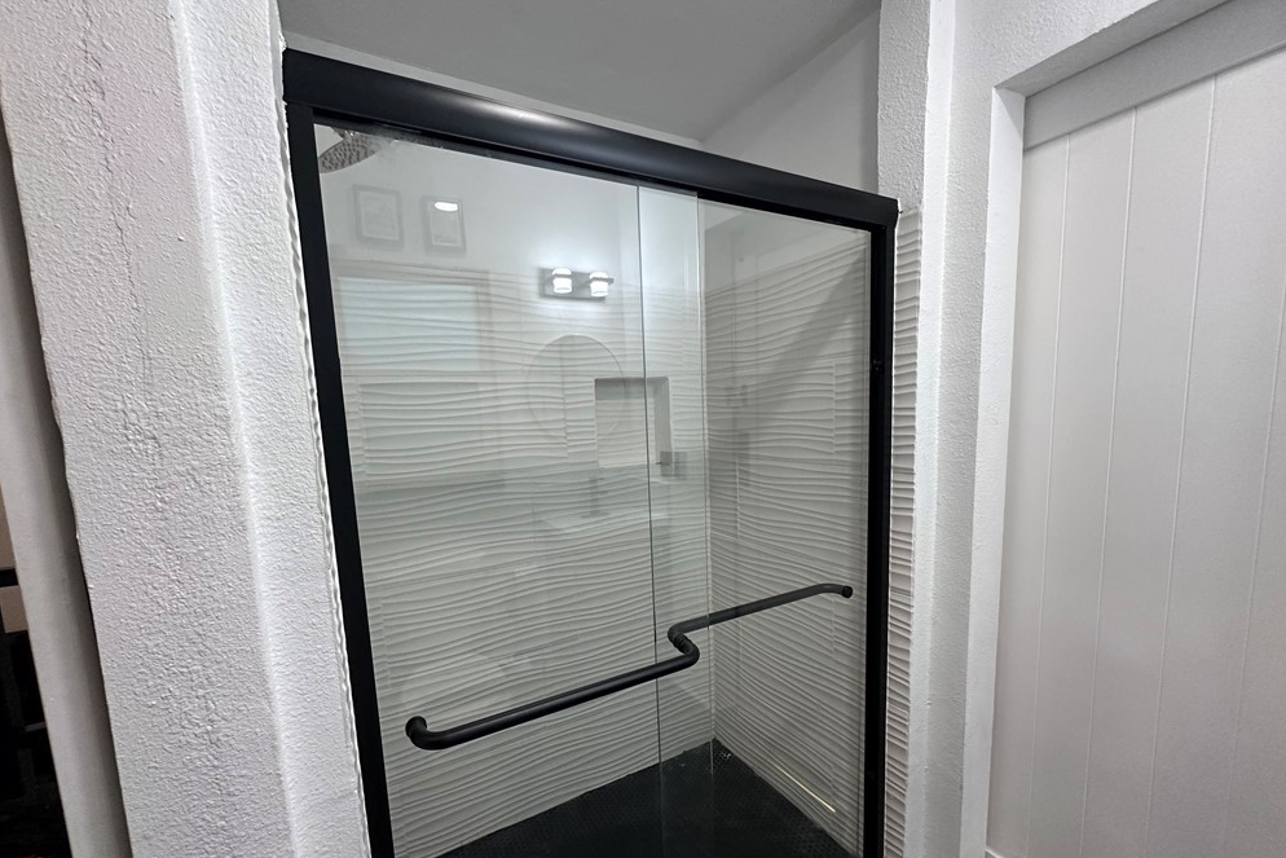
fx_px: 536
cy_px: 481
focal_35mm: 15
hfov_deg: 100.4
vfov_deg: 77.0
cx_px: 640
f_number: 2.2
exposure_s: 1/120
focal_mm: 2.22
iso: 250
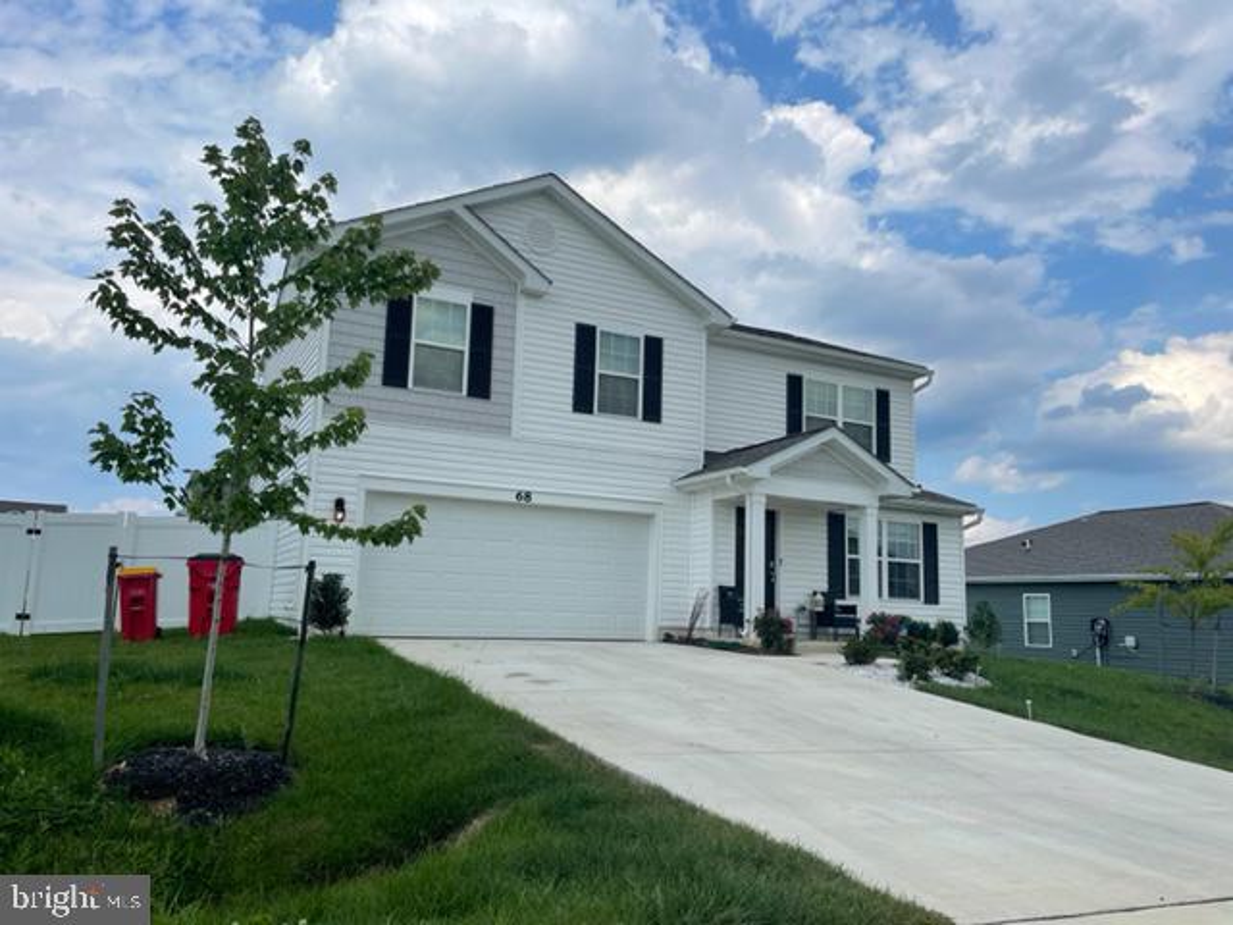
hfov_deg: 67.3
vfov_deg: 53.1
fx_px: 926
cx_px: 616
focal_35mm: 26
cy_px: 462
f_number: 1.6
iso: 32
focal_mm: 4.2
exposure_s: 1/4464
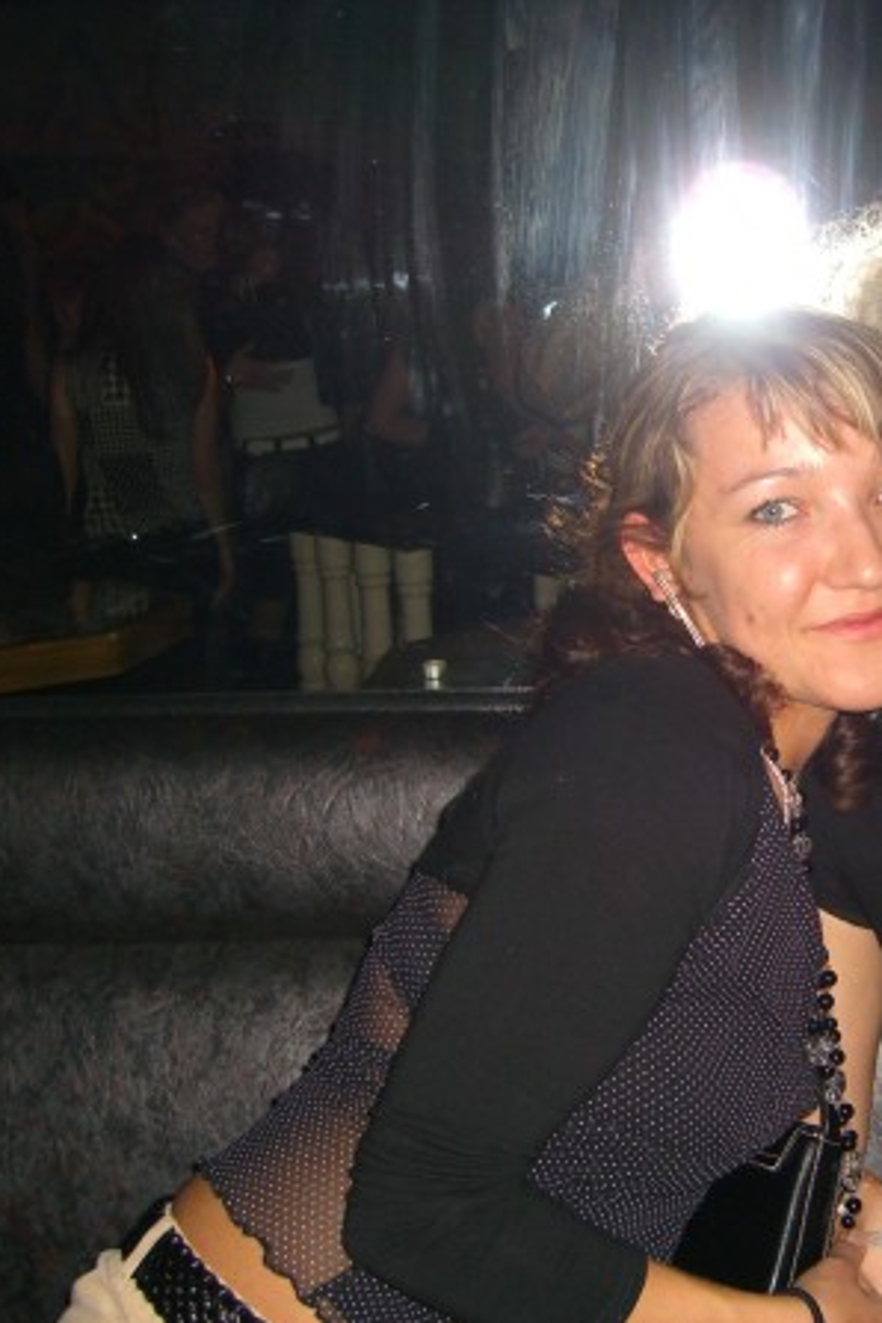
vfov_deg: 37.5
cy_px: 660
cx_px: 775
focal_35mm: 53
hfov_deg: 24.8
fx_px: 1948
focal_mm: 7.9
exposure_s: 1/60
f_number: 2.8
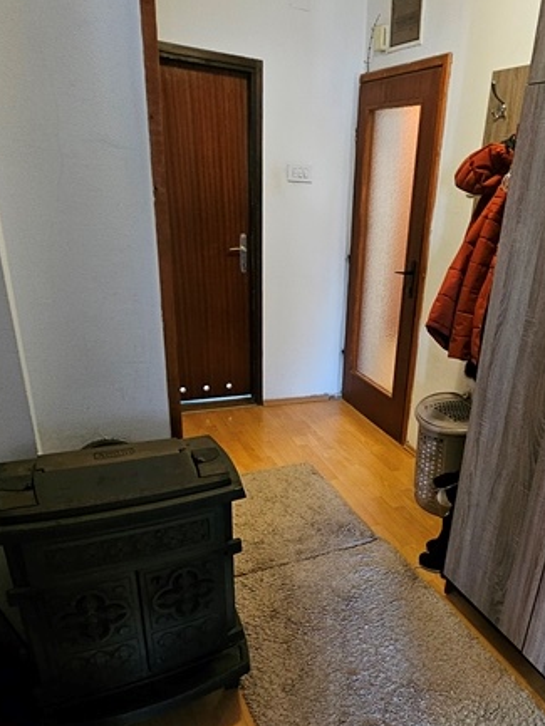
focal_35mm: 24
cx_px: 372
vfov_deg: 70.4
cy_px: 454
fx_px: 504
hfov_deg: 55.4
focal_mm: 2.2
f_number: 2.2
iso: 800
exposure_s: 1/25
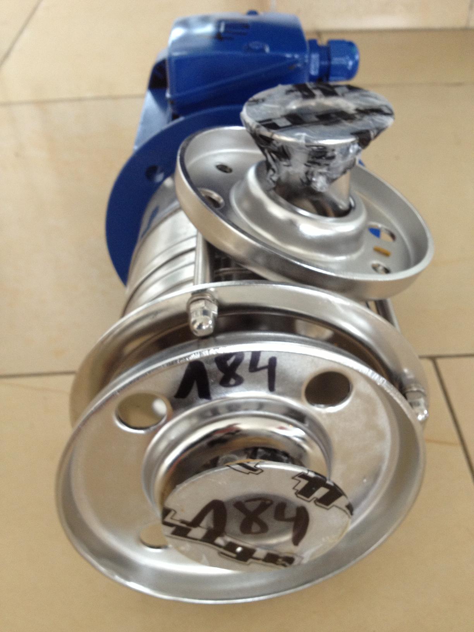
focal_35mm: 35
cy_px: 316
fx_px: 639
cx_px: 237
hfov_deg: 40.7
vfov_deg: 52.6
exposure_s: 1/20
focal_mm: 4.28
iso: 100
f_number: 2.4
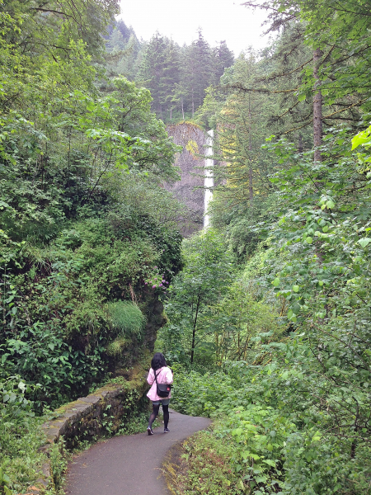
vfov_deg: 55.4
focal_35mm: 33
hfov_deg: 42.9
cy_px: 248
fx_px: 472
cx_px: 186
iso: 50
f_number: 2.4
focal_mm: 4.12
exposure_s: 1/125
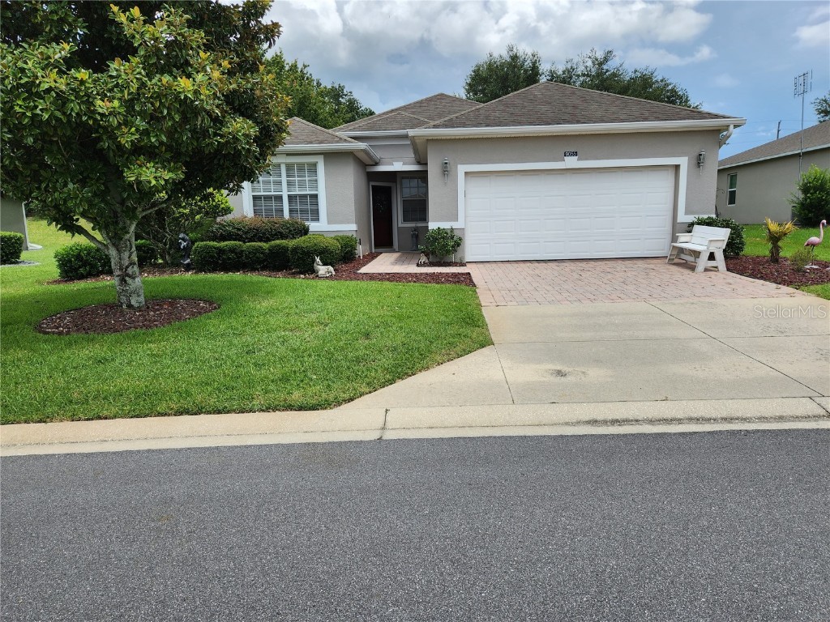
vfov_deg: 58.9
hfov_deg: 73.9
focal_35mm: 23
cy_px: 311
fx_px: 551
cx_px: 415
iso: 20
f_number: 1.8
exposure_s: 1/2145
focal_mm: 5.4
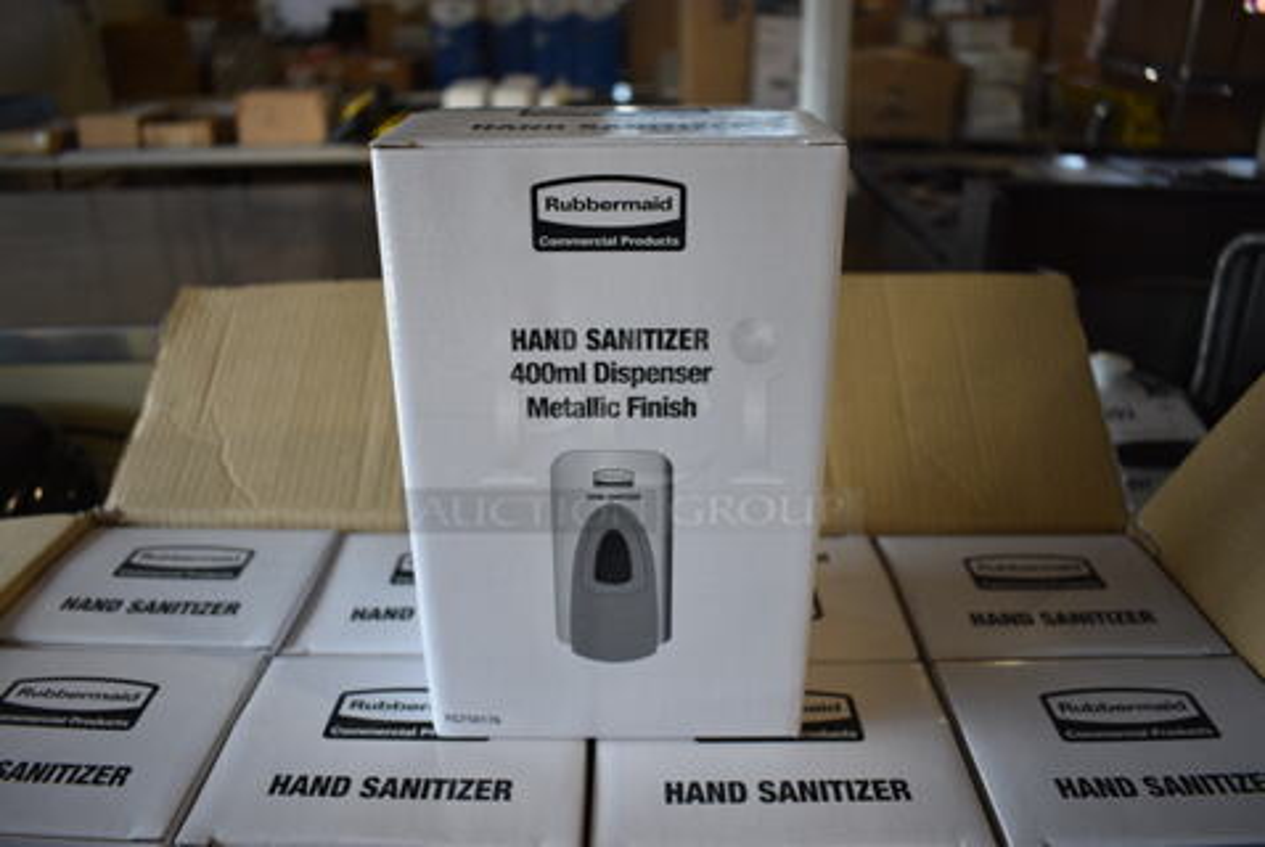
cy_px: 424
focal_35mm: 27
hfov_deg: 67.3
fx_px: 950
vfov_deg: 48.1
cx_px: 632
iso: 560
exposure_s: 1/250
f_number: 3.5
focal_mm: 18
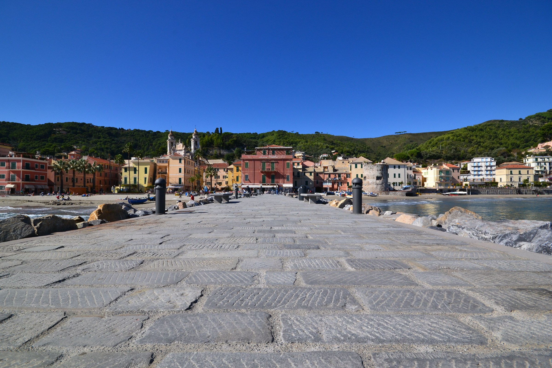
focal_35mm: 15
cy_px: 184
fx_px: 230
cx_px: 276
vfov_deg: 77.3
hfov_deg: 100.4
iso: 400
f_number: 11
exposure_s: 1/500
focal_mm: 10
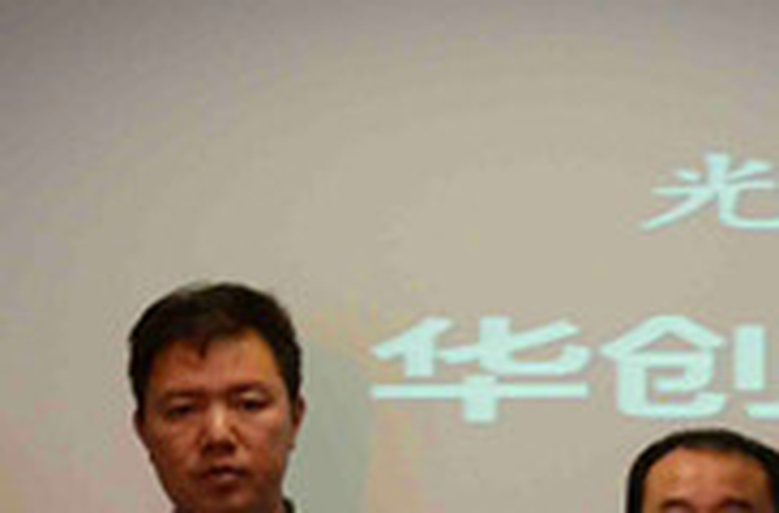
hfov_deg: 10.0
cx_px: 1267
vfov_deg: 6.9
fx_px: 4270
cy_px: 310
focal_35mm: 198
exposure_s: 1/160
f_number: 6.3
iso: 1600
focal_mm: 30
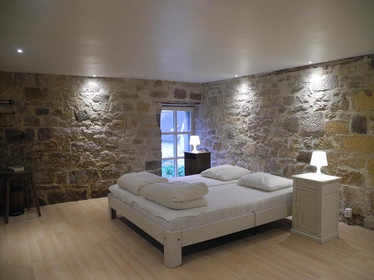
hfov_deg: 63.4
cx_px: 187
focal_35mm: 28
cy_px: 140
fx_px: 303
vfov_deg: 49.7
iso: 400
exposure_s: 1/60
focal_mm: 6
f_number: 2.8
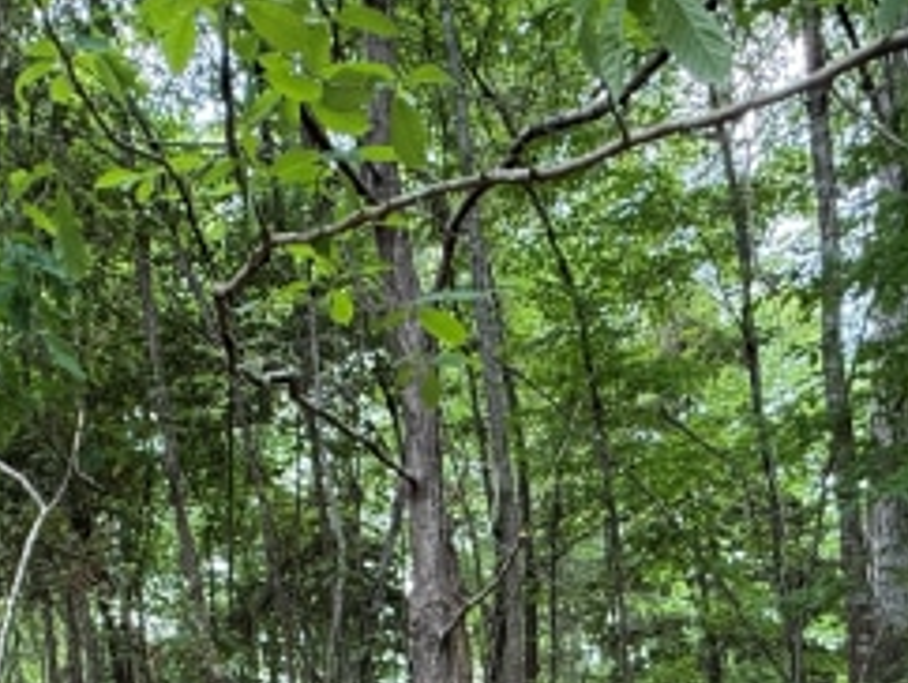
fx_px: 971
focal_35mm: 37
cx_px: 315
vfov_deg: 33.8
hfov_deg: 49.4
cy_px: 747
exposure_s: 1/91
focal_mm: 2.22
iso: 320
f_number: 2.2
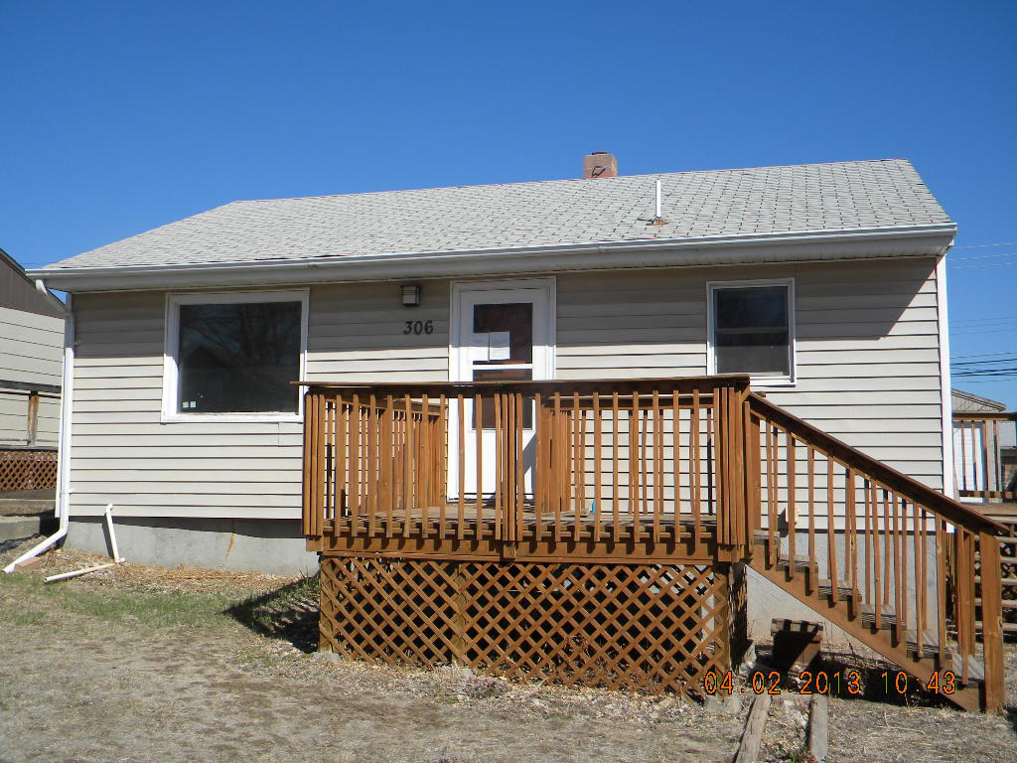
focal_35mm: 36
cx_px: 508
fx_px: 1058
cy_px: 382
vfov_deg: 39.7
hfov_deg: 51.4
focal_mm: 6.4
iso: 80
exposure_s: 1/355
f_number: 7.4
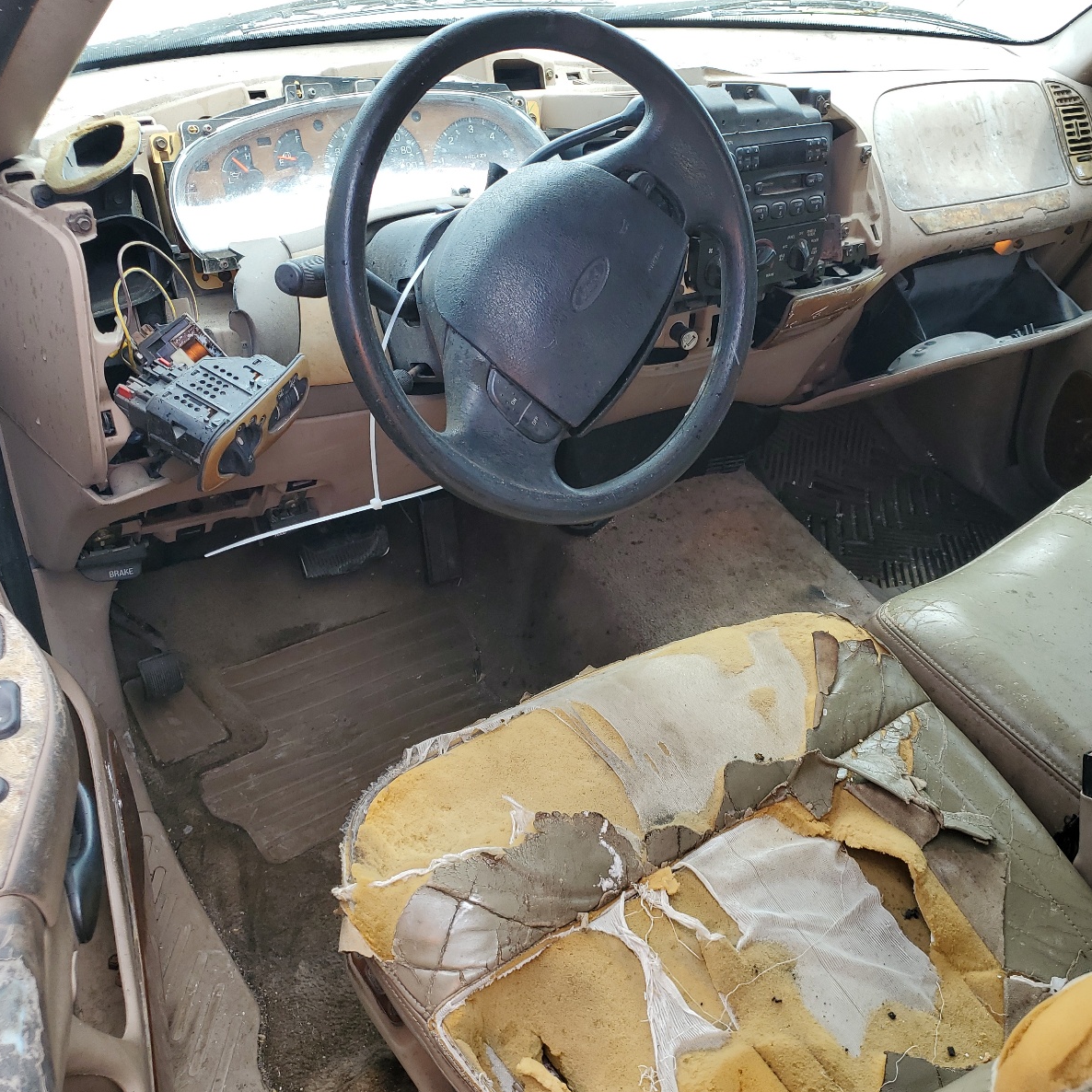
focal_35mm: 31
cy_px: 550
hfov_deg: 52.2
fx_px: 1106
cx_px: 652
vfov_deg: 52.5
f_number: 1.5
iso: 50
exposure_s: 1/244
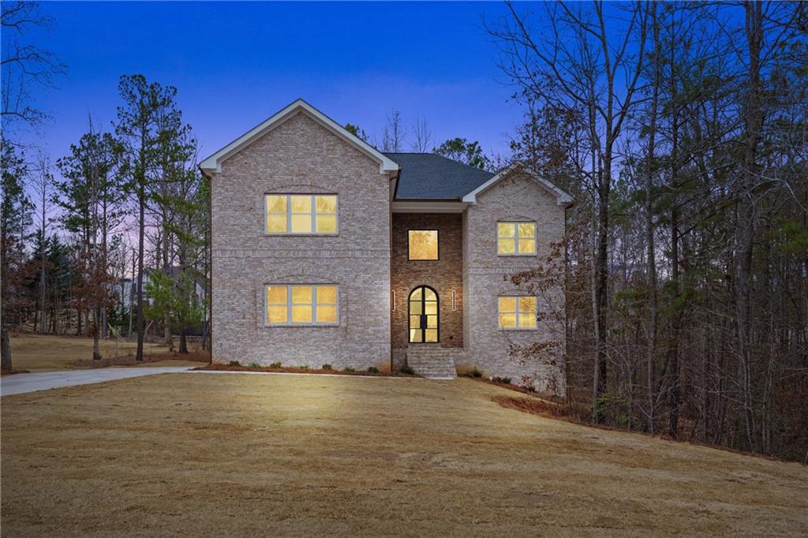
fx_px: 651
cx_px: 404
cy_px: 269
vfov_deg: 44.9
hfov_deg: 63.7
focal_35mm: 29
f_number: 5.6
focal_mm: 29
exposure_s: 1/800
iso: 1250
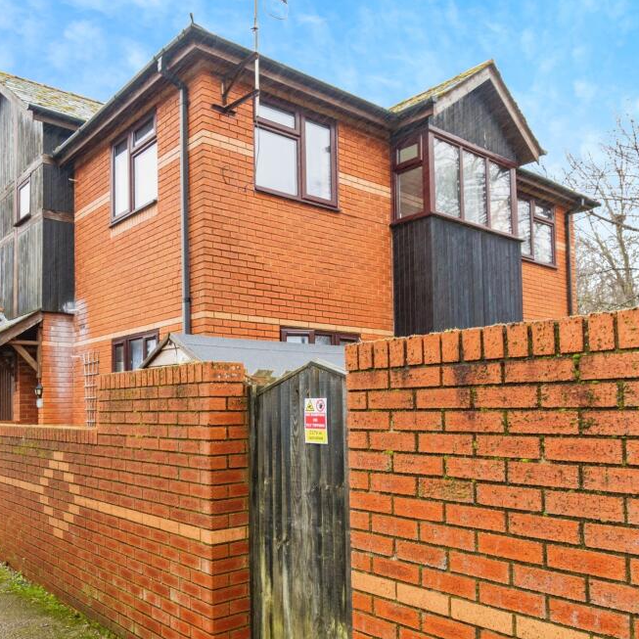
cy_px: 316
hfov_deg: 74.4
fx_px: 418
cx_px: 272
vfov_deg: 74.8
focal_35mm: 20
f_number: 7.1
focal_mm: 10
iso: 400
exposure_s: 1/320
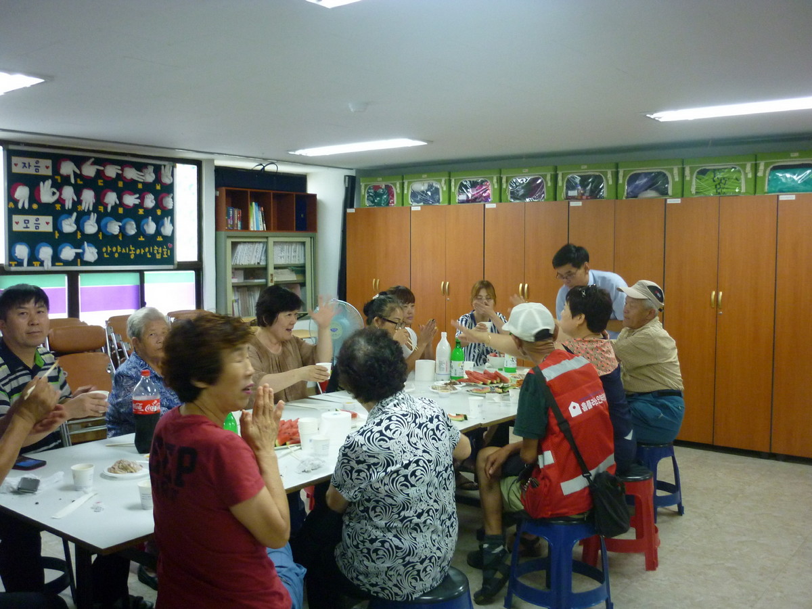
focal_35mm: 33
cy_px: 304
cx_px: 406
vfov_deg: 42.9
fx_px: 774
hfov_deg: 55.4
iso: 320
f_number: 2.8
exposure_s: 1/30
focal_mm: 5.5
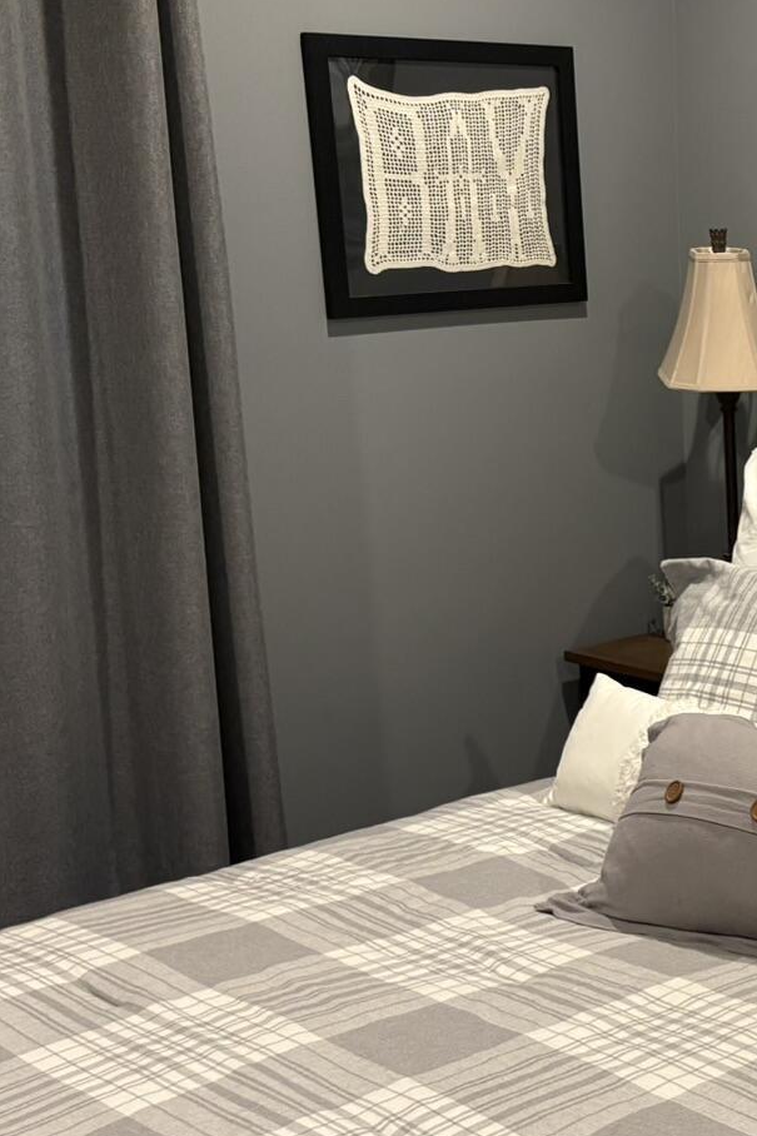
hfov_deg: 20.4
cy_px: 733
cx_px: 978
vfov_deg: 32.7
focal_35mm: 61
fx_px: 1925
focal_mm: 5.96
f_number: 1.6
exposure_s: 1/60
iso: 200
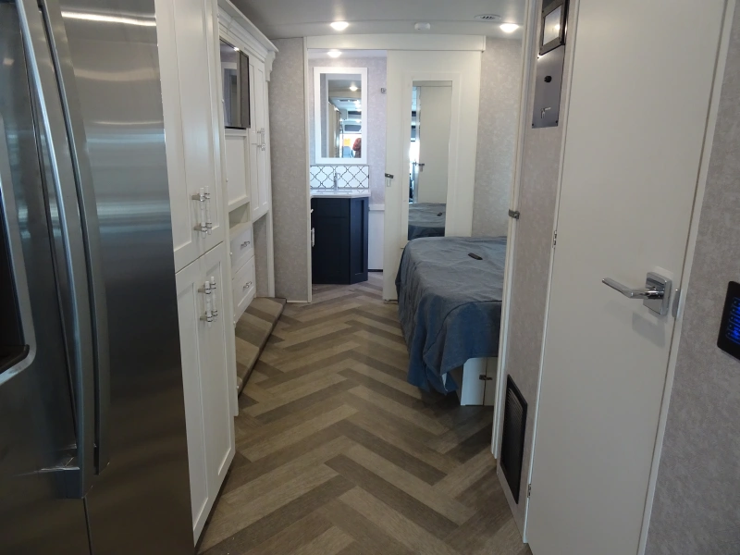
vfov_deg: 56.8
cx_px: 370
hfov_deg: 71.6
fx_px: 513
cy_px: 278
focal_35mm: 24
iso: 200
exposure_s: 1/30
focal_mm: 4.1
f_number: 3.5
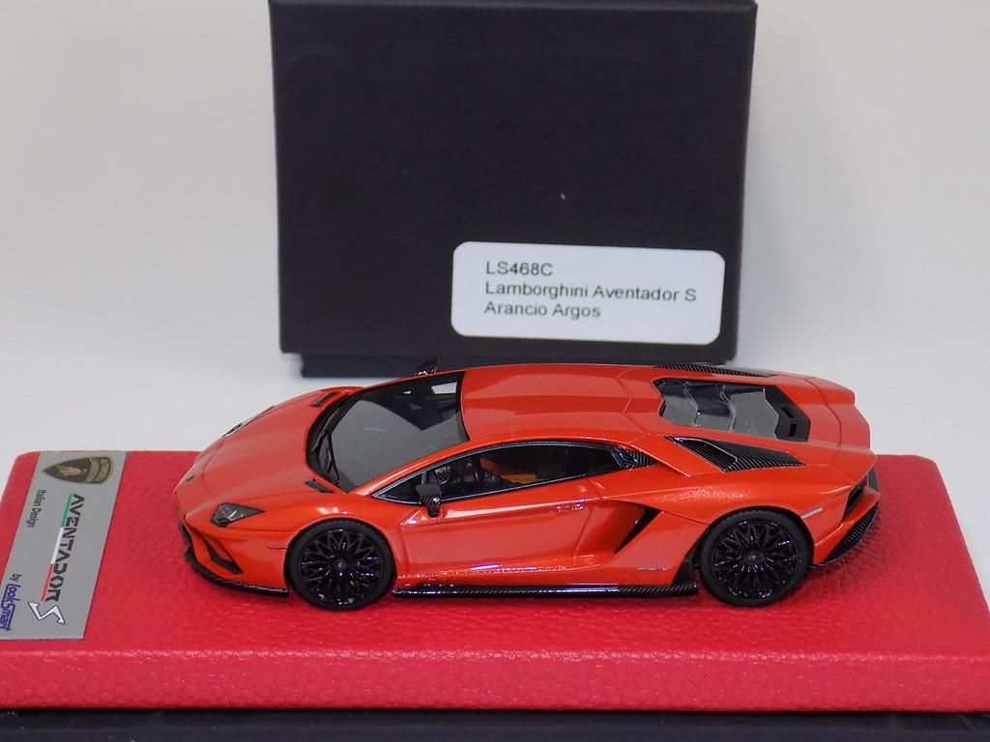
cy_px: 371
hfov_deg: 22.8
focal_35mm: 86
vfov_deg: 17.2
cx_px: 495
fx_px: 2460
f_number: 4.4
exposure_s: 1/30
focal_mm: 15.3
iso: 360
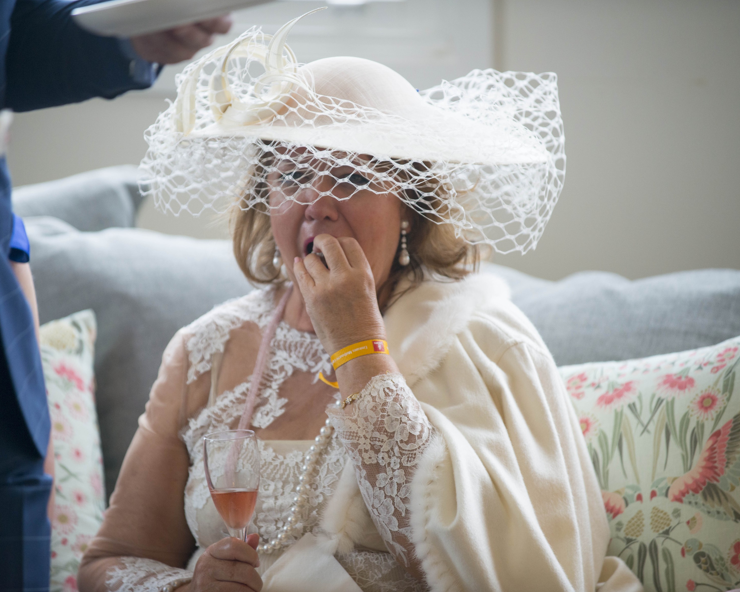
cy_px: 296
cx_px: 342
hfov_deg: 8.5
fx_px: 4950
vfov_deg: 6.8
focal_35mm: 226
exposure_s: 1/500
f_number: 2.8
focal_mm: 200
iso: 1000
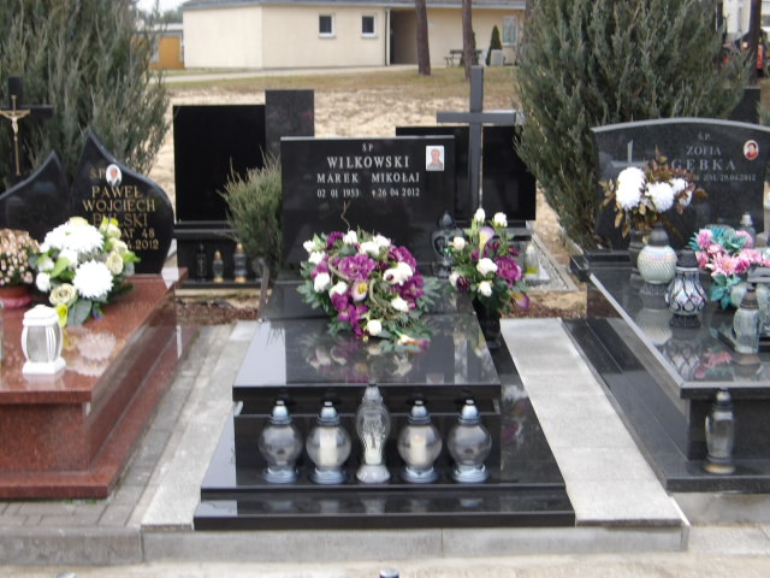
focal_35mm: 53
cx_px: 385
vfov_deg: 27.5
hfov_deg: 36.2
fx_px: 1179
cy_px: 289
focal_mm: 9.4
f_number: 4.2
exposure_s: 1/60
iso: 157
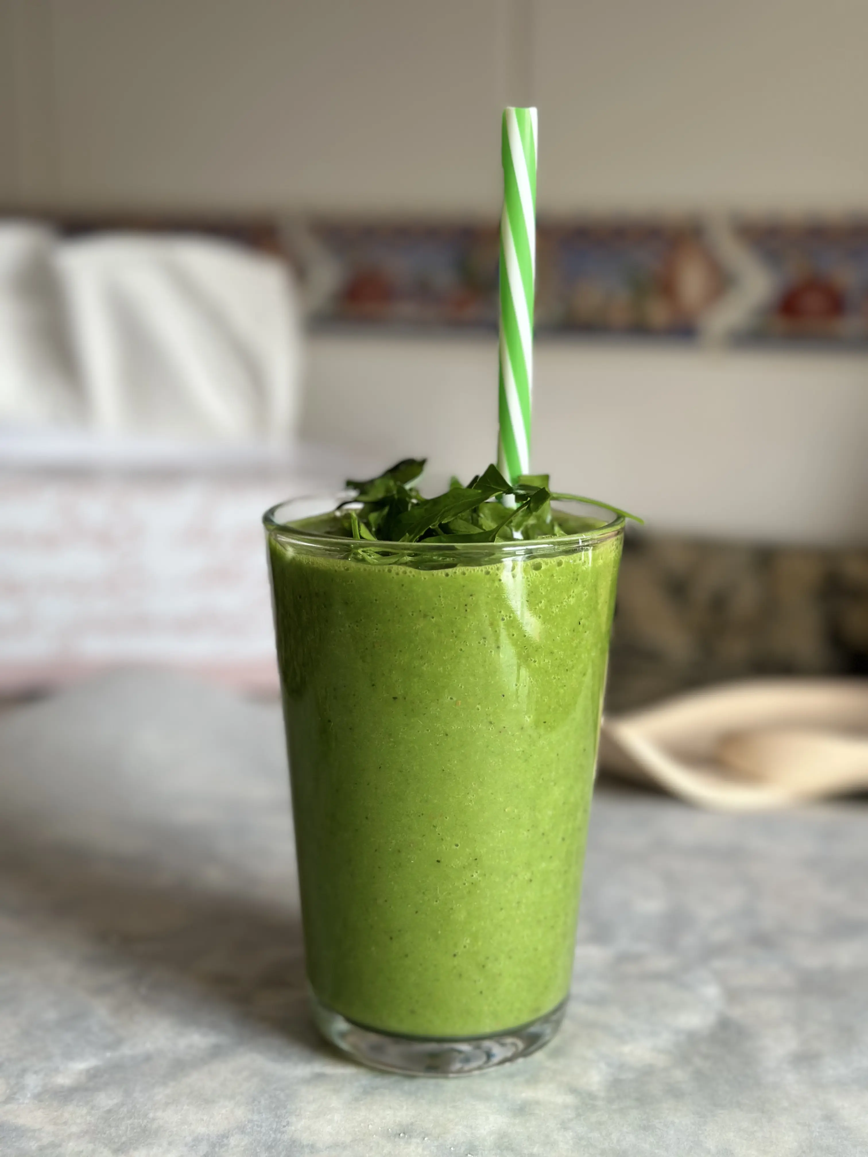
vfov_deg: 39.7
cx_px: 434
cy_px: 578
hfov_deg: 30.3
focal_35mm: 48
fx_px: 1605
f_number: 1.78
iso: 125
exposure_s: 1/73
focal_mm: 6.86
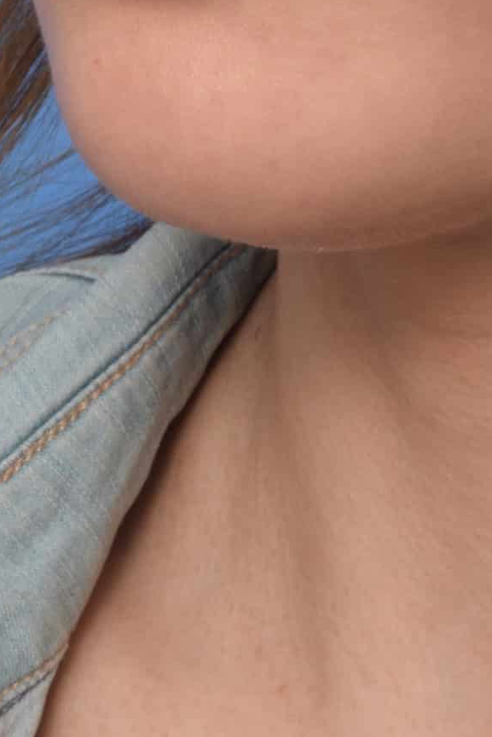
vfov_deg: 10.9
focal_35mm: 182
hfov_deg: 7.5
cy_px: -308
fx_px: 3729
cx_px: 331
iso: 400
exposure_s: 1/200
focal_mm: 42
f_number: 29
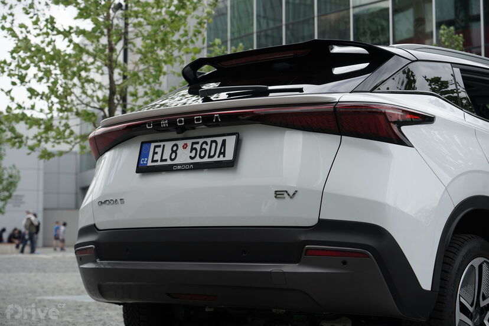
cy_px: 163
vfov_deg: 20.3
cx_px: 244
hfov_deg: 30.1
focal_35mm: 67
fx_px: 910
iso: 100
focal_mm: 67
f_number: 5.6
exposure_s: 1/200
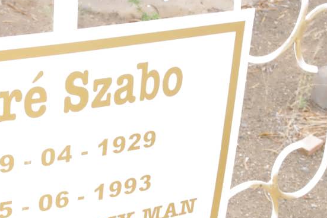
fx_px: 1126
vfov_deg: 11.0
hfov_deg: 16.5
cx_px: 112
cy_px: 201
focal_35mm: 124
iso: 800
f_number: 11
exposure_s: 1/125
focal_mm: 37.5
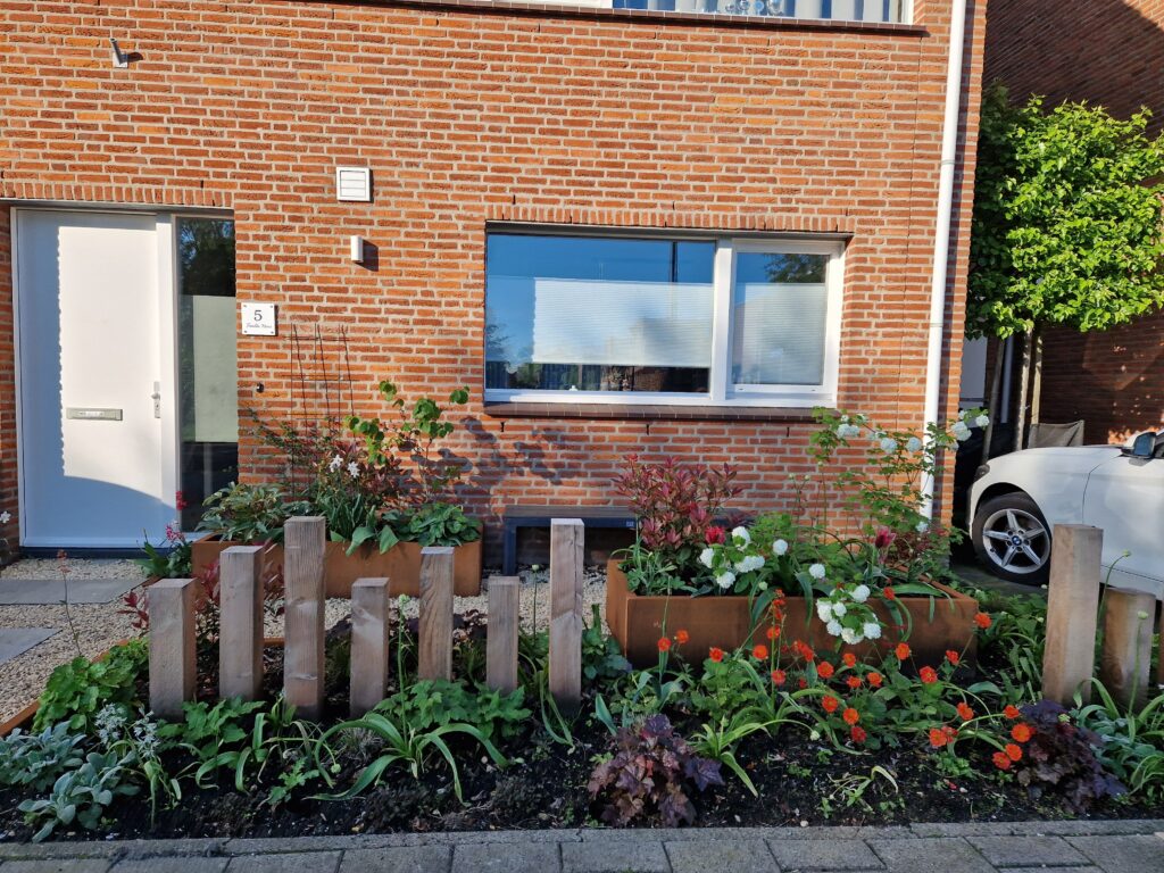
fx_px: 773
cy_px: 436
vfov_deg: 58.9
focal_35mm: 23
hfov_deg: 73.9
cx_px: 582
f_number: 1.8
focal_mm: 5.4
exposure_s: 1/764
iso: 50
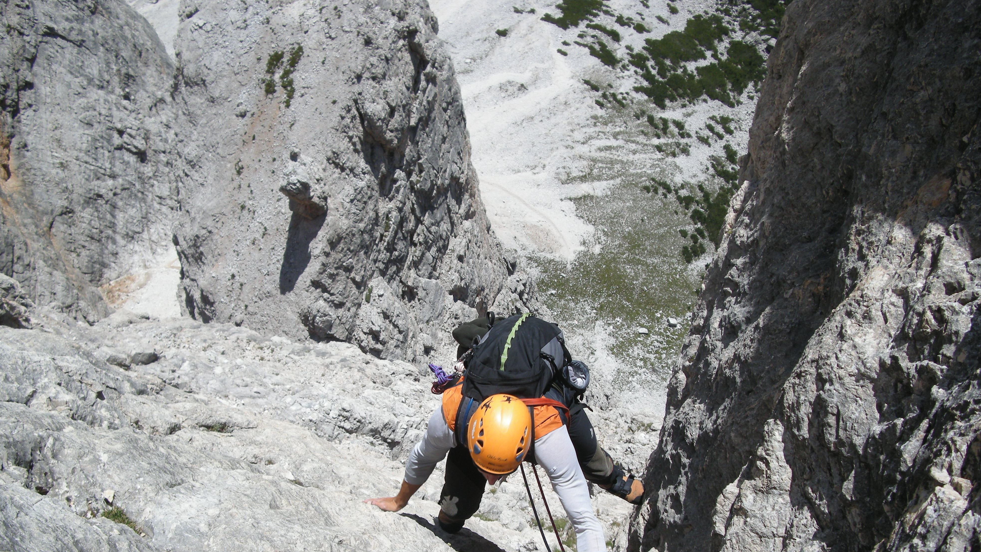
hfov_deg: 49.4
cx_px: 487
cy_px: 359
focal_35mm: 41
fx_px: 1066
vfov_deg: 28.9
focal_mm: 7.9
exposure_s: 1/188
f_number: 8
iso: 64
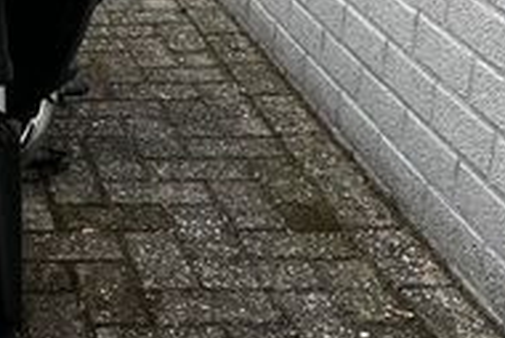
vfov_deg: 14.6
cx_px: -136
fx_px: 1277
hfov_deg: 20.6
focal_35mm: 91
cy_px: -61
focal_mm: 5.1
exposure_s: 1/122
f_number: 1.6
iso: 32
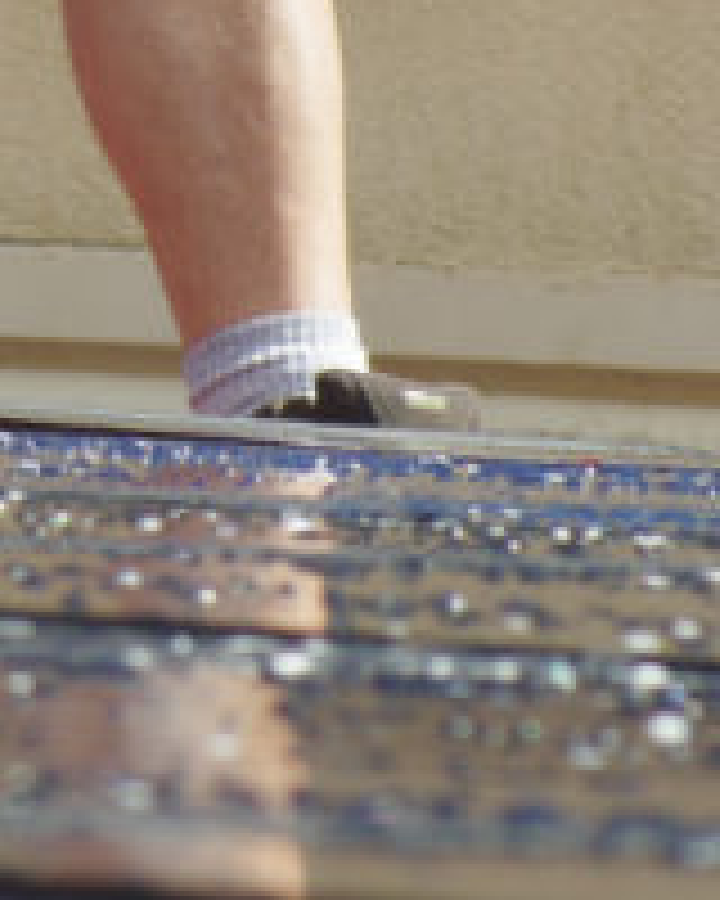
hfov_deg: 1.8
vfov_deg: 2.2
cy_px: -398
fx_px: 23067
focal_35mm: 866
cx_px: -684
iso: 400
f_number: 11
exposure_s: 1/250
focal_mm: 120
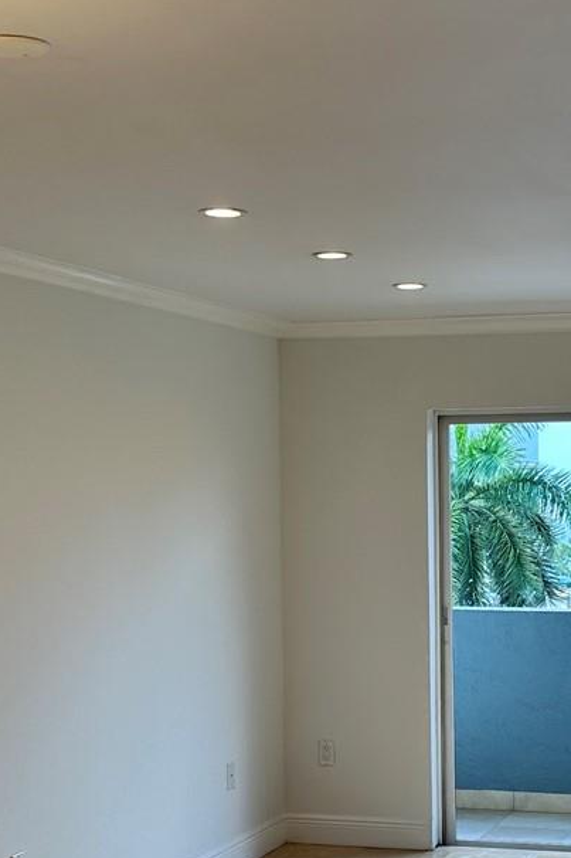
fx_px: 1571
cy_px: 547
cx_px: 492
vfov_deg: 30.4
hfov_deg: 20.3
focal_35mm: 66
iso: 64
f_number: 1.78
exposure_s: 1/127
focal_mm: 6.86
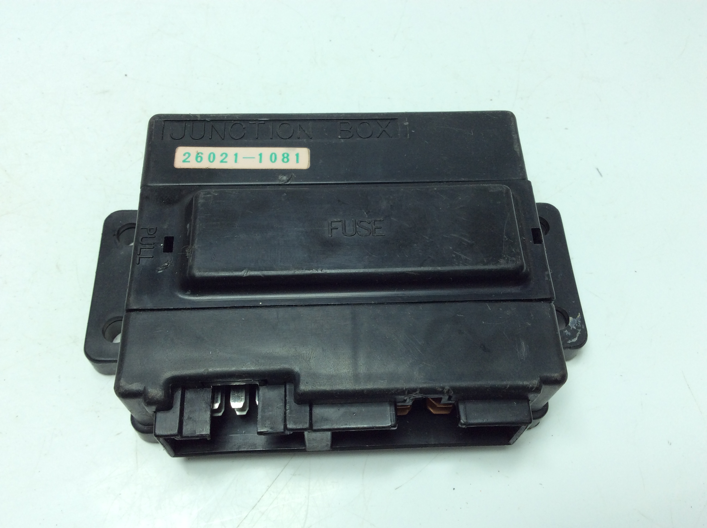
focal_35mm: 32
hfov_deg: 56.9
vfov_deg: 44.1
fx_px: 653
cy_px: 264
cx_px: 354
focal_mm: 3.3
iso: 32
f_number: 2.4
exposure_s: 1/263
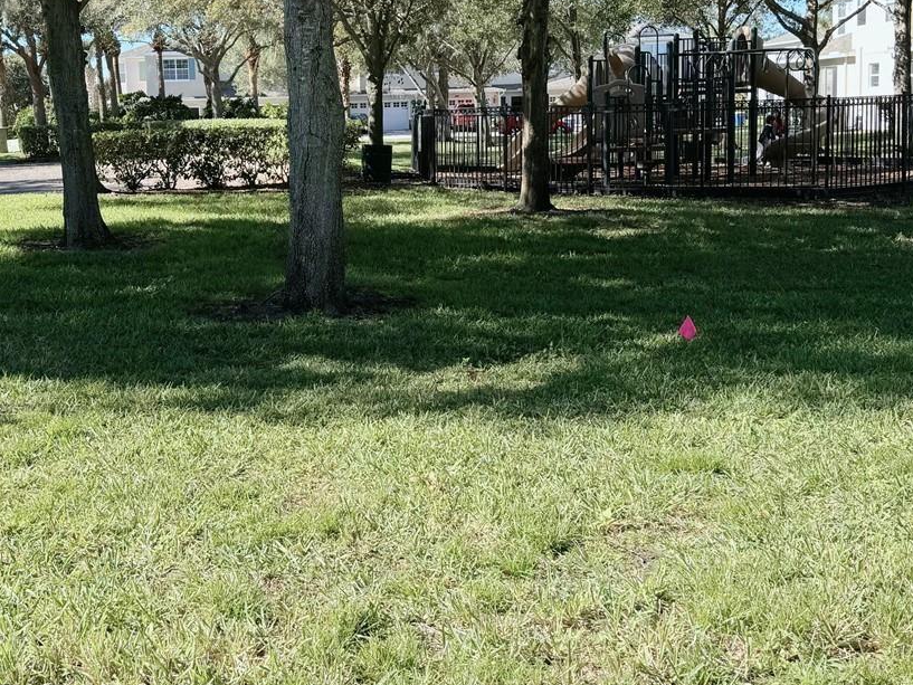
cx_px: 355
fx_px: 1240
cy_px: 246
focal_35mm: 47
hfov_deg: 40.2
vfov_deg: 30.7
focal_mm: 6.76
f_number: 1.78
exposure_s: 1/1311
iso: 80
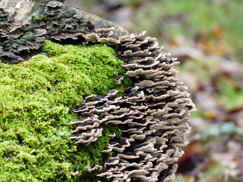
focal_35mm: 285
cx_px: 122
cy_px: 91
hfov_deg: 7.0
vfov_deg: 5.2
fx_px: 2001
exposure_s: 1/200
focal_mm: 51.2
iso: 100
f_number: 2.8
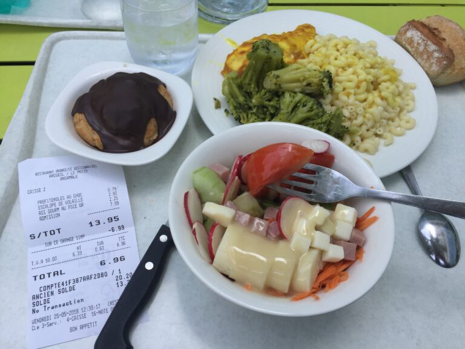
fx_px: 390
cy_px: 174
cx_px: 232
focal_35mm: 29
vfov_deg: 48.2
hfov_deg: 61.7
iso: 32
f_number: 2.2
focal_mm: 4.15
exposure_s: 1/353
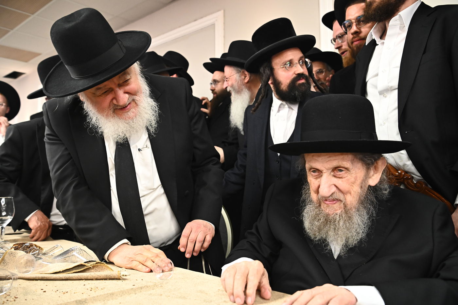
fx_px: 381
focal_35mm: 30
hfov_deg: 62.0
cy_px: 152
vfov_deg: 43.6
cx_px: 229
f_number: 5
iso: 3200
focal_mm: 30
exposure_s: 1/200
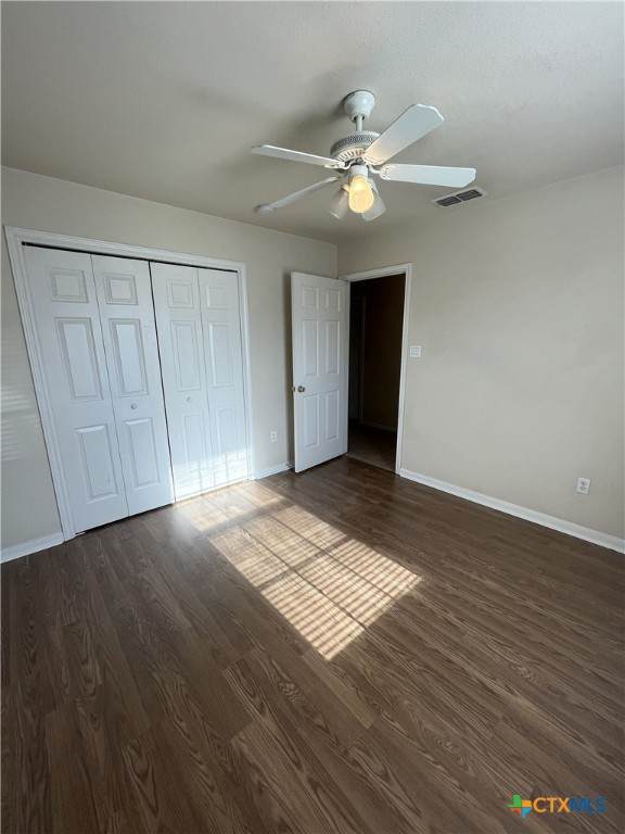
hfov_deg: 85.7
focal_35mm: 14
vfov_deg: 102.1
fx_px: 337
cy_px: 417
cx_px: 312
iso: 50
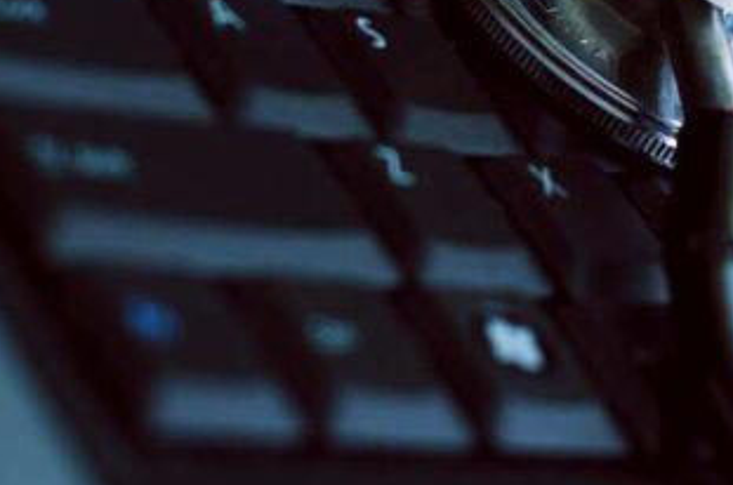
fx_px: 3759
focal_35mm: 185
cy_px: -39
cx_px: 679
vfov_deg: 7.3
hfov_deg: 11.1
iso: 200
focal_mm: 50
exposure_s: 1/200
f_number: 2.8
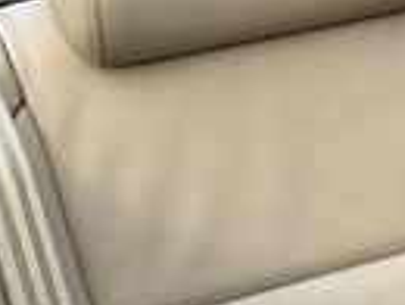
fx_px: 1383
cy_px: 467
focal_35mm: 118
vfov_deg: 12.0
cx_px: 763
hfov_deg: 14.4
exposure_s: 1/920
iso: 80
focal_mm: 6.76
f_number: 1.78
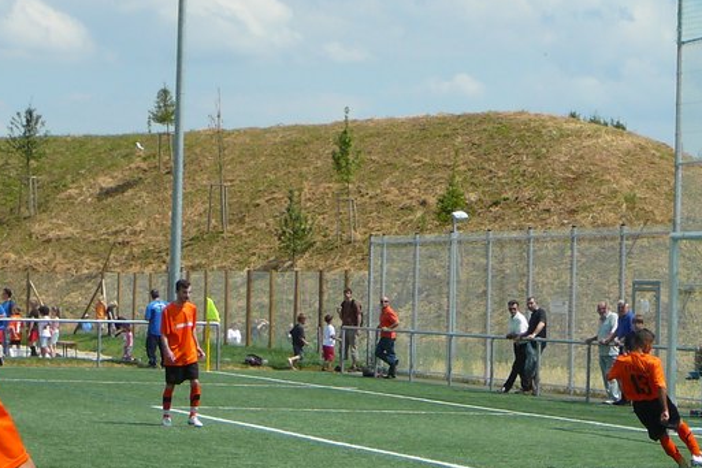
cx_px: 579
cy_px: 376
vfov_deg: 8.8
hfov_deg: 13.1
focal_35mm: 156
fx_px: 3042
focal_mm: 11.5
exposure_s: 1/800
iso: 80
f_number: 3.7
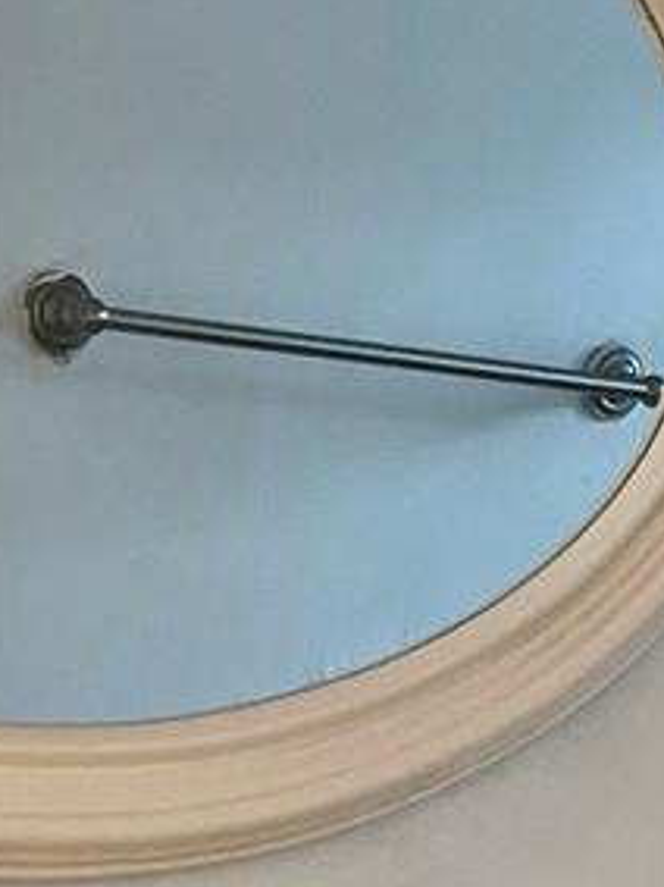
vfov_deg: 15.9
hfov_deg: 14.0
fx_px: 2713
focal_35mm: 106
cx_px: 335
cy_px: 1567
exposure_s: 1/40
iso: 640
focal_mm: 5.1
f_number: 1.6
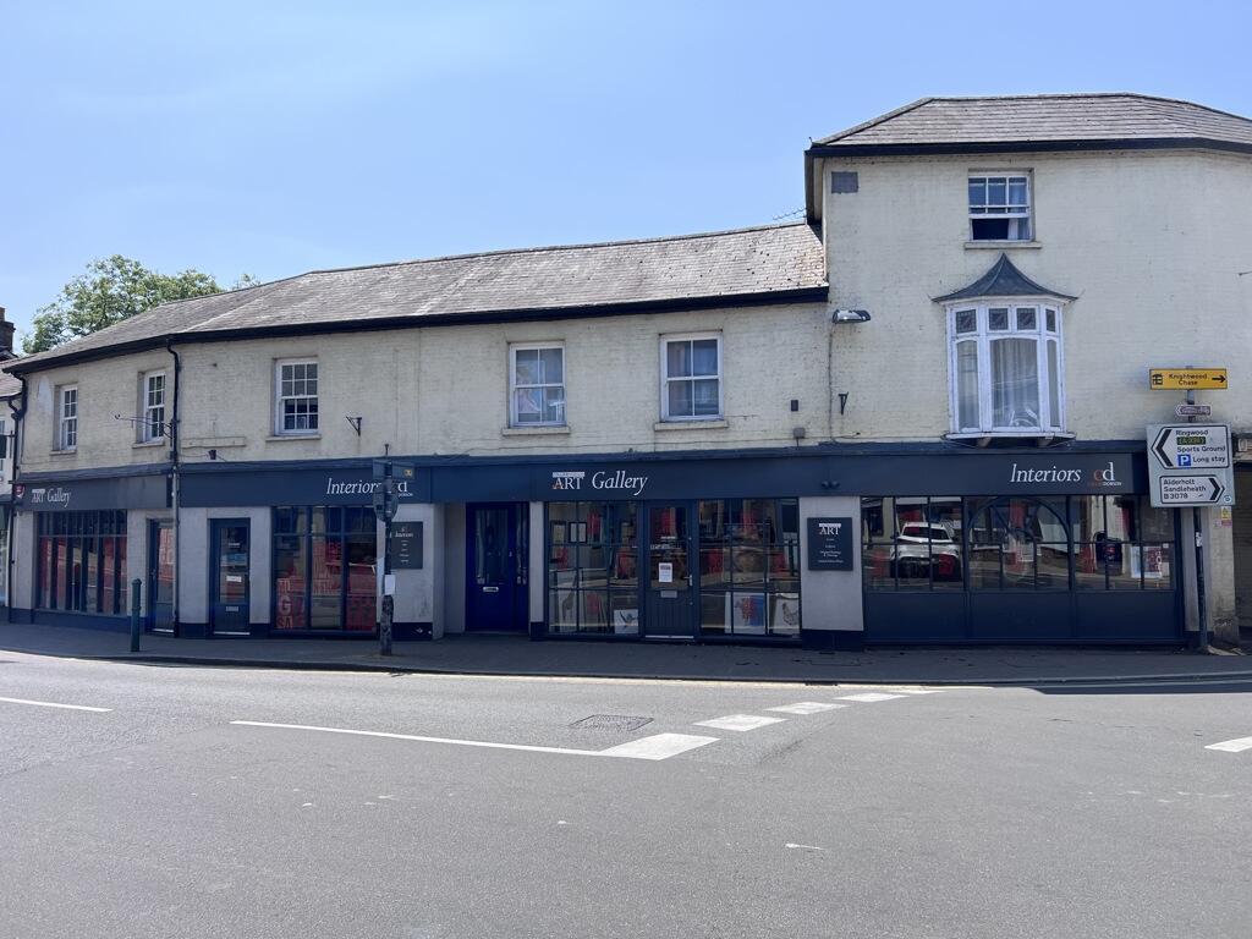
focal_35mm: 26
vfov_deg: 53.1
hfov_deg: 67.3
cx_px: 626
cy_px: 470
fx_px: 940
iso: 50
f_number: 1.5
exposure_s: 1/3571
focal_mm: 5.7
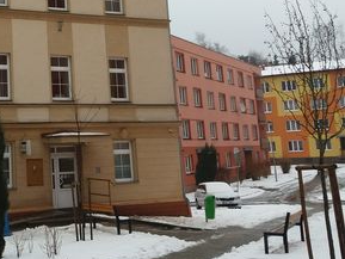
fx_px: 618
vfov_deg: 23.2
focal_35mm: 62
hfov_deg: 29.7
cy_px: 43
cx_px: 24
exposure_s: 1/909
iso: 64
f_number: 1.9
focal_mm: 3.7
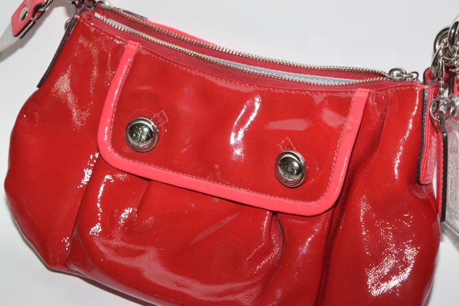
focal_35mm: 82
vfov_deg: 16.6
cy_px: 153
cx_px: 230
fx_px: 1052
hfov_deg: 24.6
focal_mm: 55
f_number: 5.6
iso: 800
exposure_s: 1/100
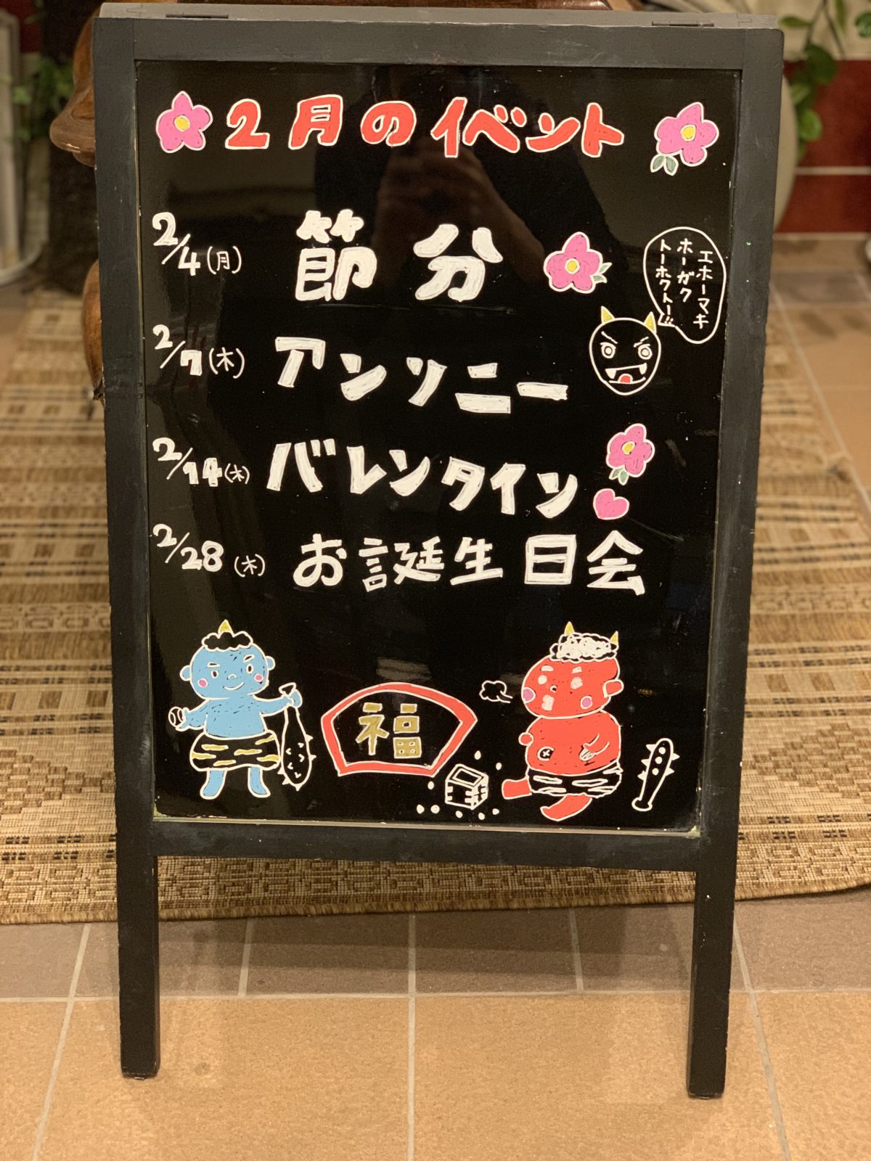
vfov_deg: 36.8
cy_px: 580
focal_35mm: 52
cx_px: 436
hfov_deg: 28.0
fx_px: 1745
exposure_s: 1/60
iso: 400
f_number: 2.4
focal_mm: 6
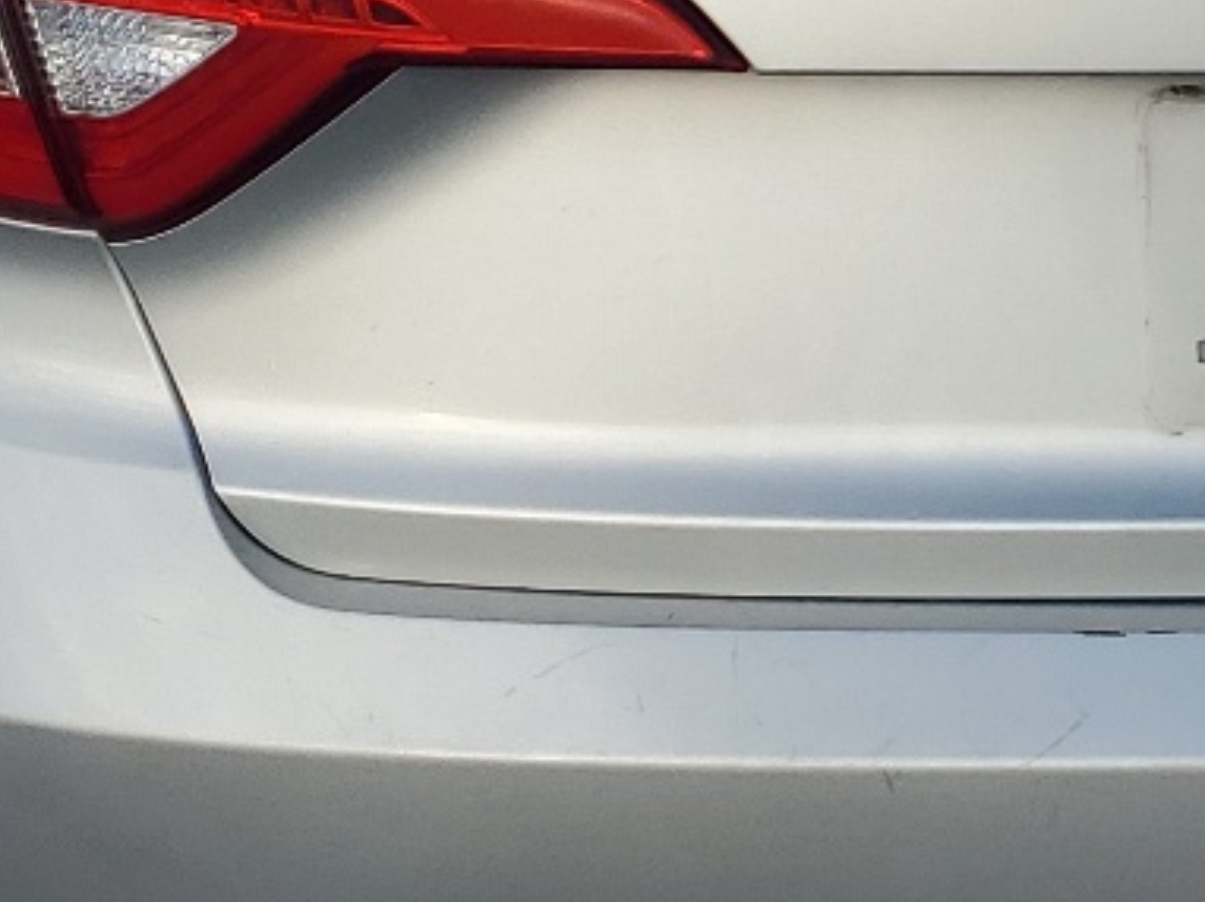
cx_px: 1495
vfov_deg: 13.5
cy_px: 173
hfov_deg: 17.1
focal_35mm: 109
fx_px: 3792
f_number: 1.5
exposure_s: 1/1250
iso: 50
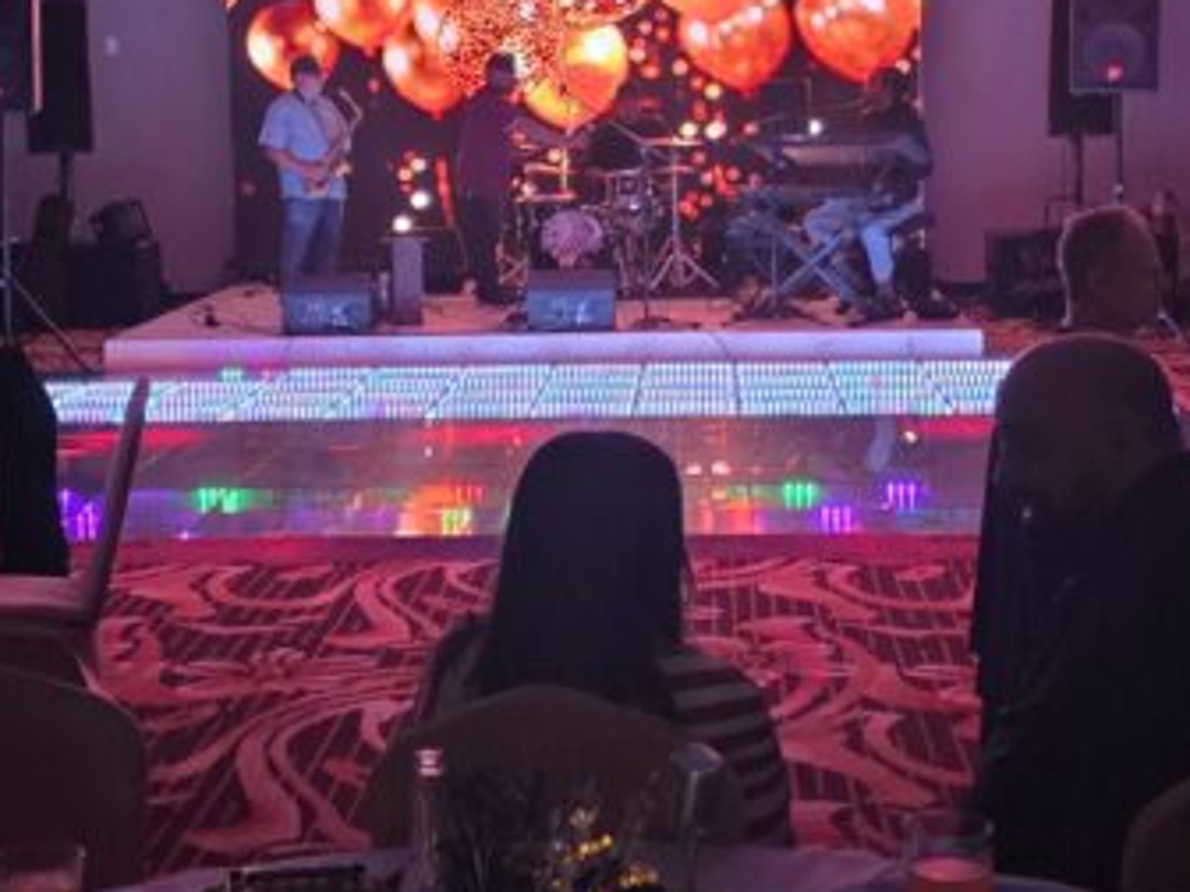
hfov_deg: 27.7
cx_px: 499
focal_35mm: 70
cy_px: 205
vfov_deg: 20.8
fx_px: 2406
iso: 1250
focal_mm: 6.3
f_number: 1.7
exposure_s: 1/120
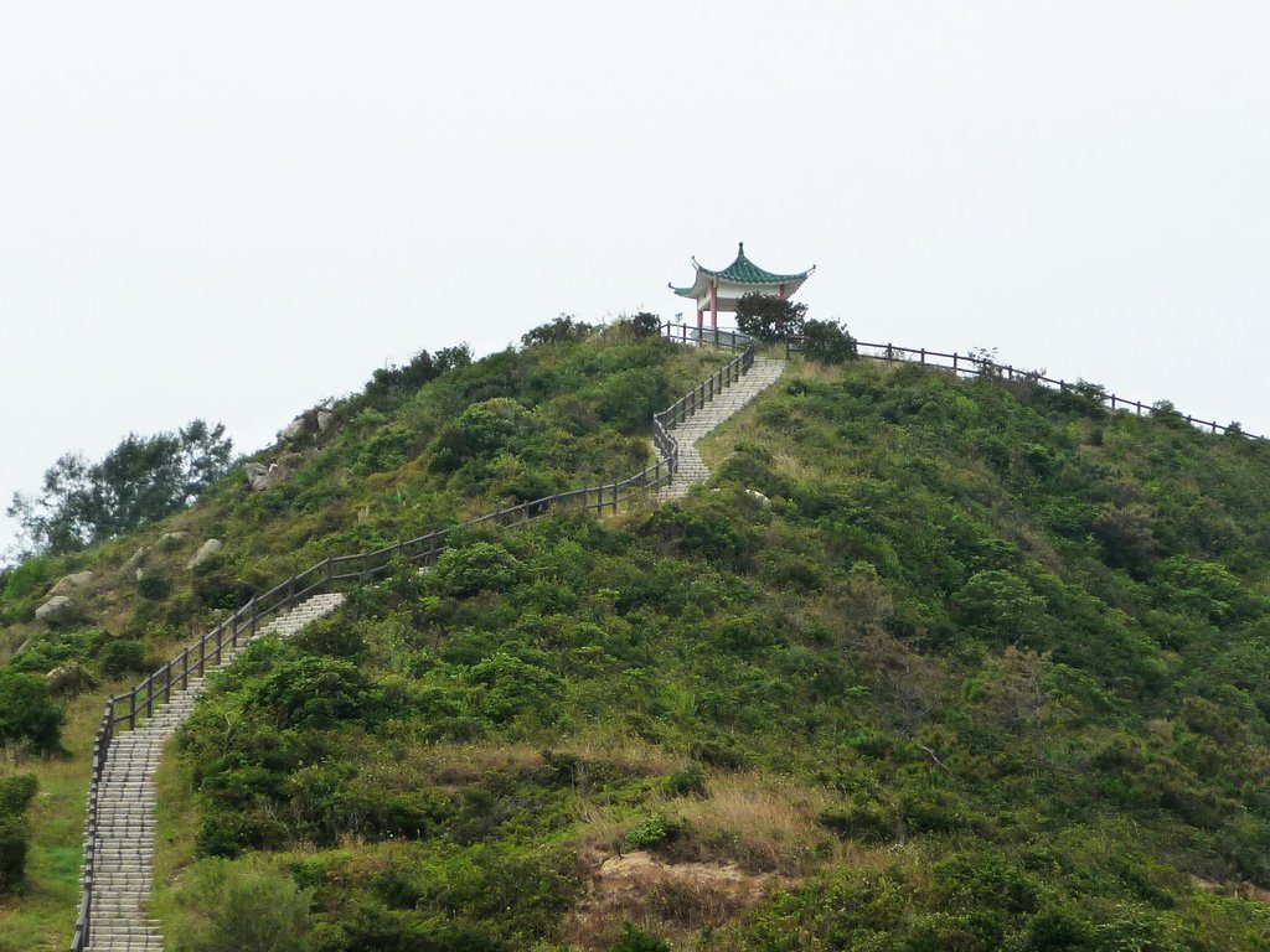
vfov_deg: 12.2
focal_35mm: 121
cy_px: 476
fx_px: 4439
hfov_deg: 16.3
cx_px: 635
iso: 160
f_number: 4.7
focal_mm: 15.2
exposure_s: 1/800
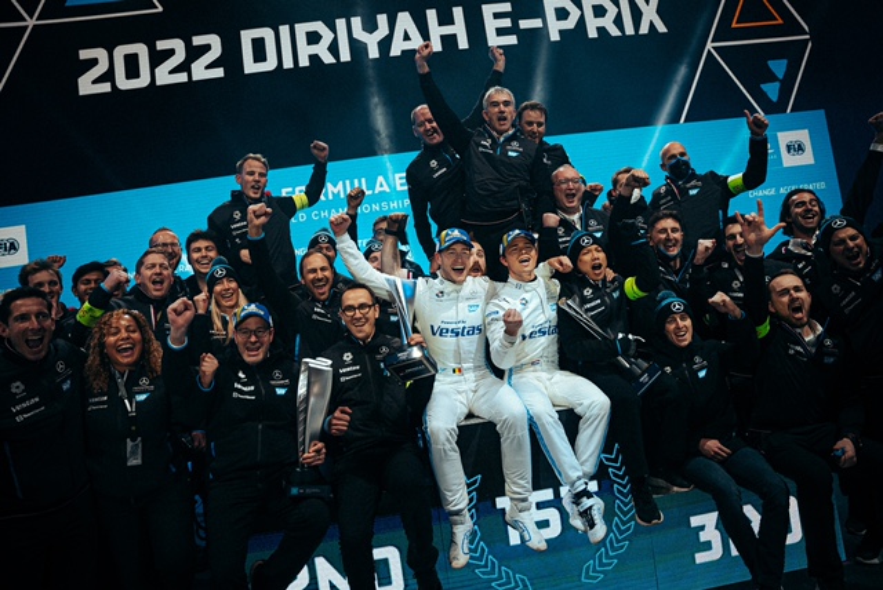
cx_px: 442
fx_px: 624
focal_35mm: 25
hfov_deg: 70.6
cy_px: 295
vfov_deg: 50.7
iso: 800
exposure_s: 1/640
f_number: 2.8
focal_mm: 25.4
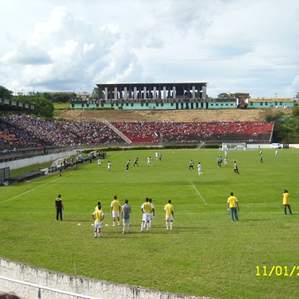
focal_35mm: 42
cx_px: 155
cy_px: 151
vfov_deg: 40.0
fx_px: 410
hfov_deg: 40.0
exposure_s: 1/250
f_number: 7.1
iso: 50
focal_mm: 5.8
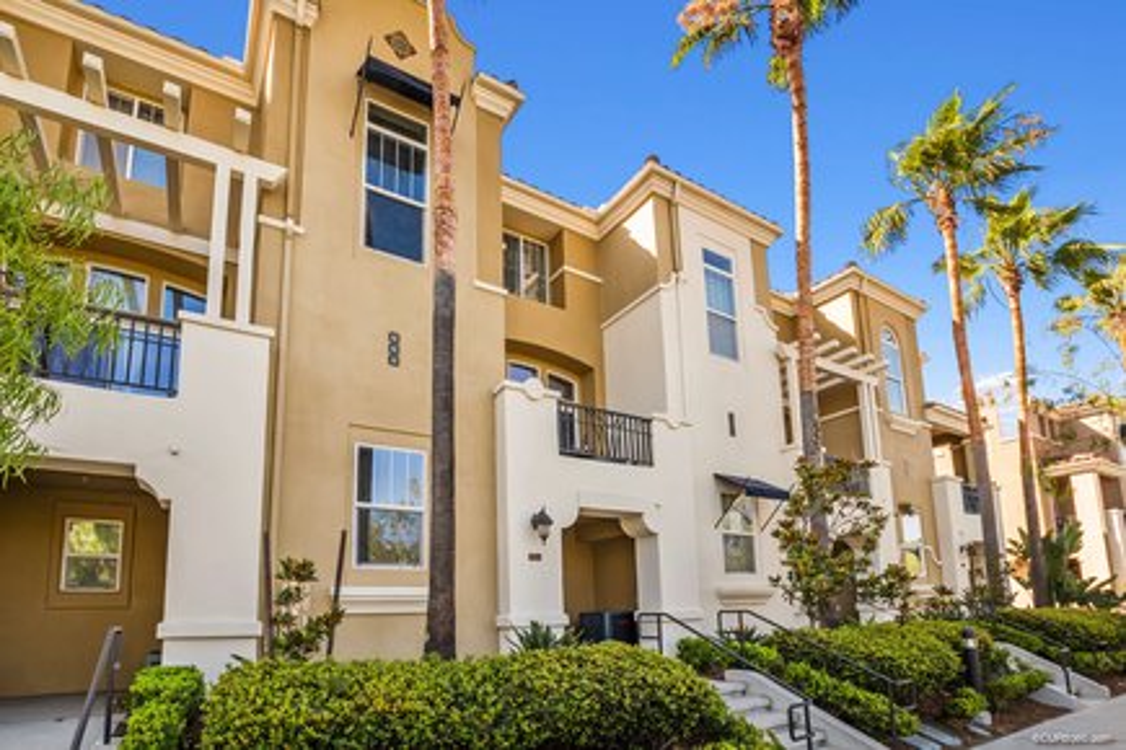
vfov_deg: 77.3
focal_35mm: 15
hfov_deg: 100.4
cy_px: 375
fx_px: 469
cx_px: 563
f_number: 8
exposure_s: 1/200
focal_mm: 10
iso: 200
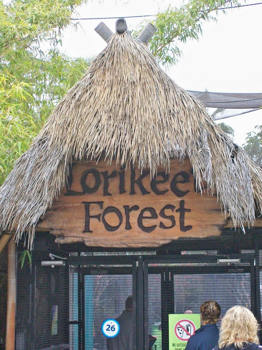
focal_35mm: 87
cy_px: 175
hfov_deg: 17.0
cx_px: 131
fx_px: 878
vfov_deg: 22.5
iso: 160
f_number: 4.3
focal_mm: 14.3
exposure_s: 1/200
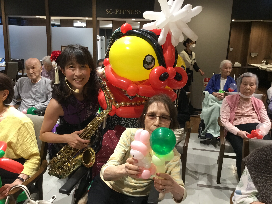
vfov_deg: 45.4
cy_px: 102
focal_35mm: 31
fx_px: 244
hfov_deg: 58.4
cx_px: 136
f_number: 2.4
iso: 100
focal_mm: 3.3
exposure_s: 1/30
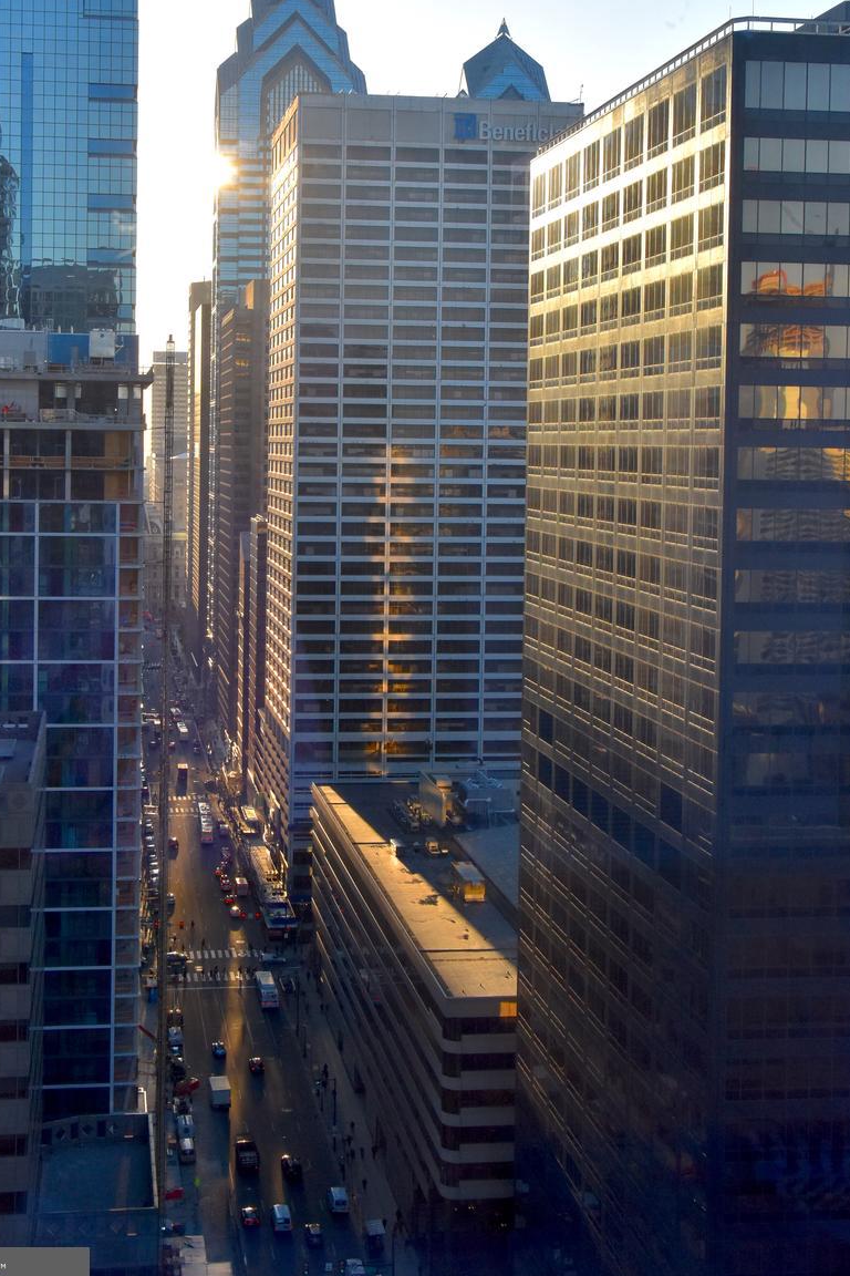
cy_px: 487
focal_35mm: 52
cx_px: 380
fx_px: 1842
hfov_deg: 26.0
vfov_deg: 38.0
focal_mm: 26
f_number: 8
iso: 800
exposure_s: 1/400
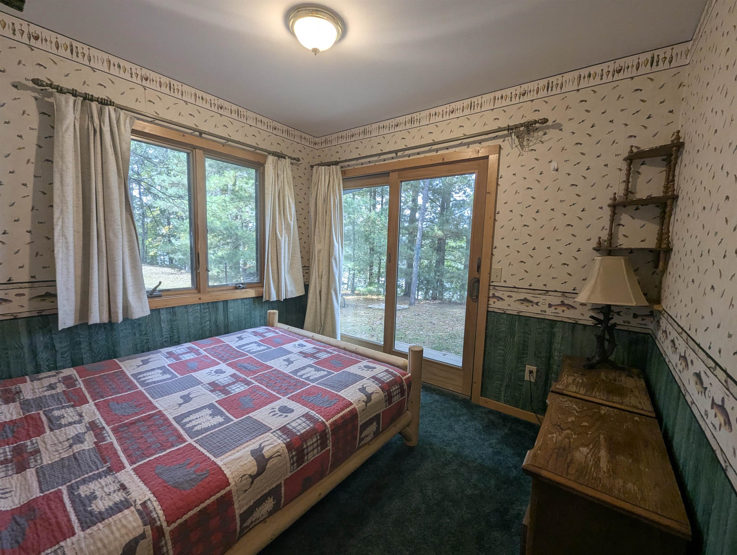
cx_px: 368
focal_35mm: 13
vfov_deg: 90.1
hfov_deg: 106.1
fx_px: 277
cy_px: 278
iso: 172
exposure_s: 1/120
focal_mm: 1.95
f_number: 2.2
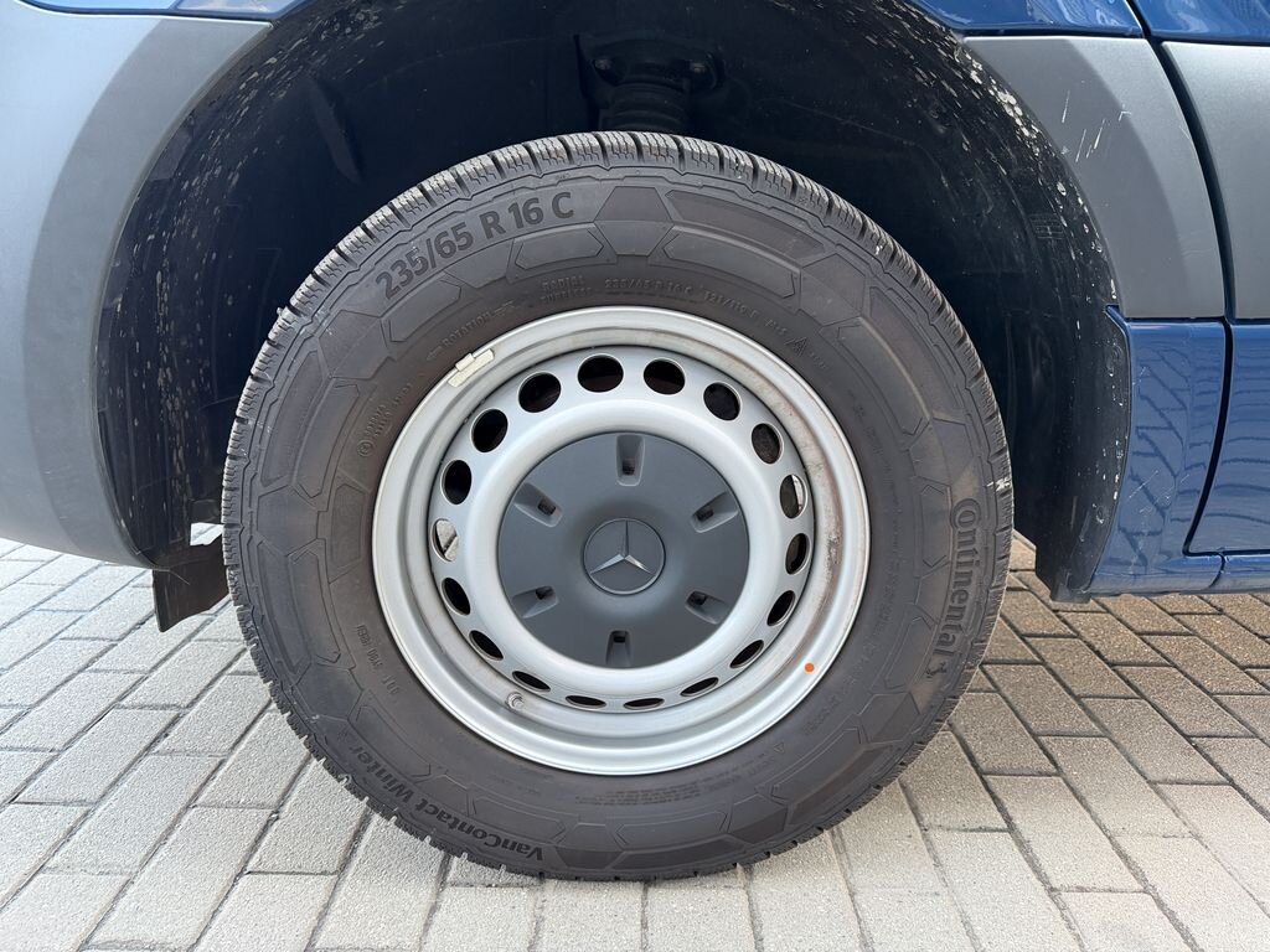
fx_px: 881
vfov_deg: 56.8
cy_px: 476
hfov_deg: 71.6
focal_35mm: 24
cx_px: 635
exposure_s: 1/71
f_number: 1.78
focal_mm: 6.76
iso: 200
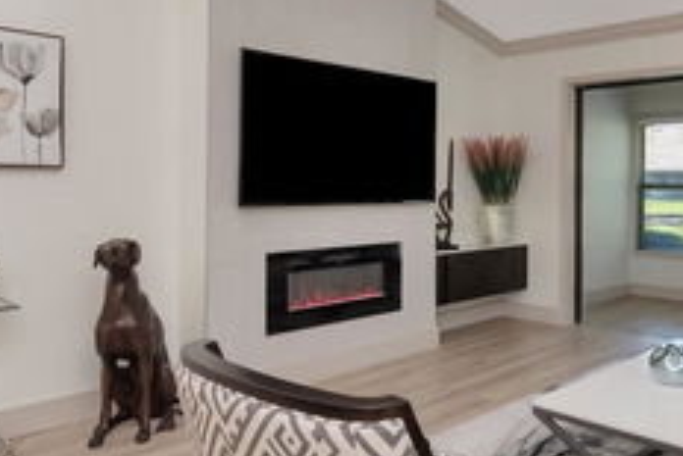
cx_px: 498
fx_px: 588
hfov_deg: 57.7
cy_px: 203
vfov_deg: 42.3
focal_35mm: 31
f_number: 10
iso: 640
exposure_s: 1/125
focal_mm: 10
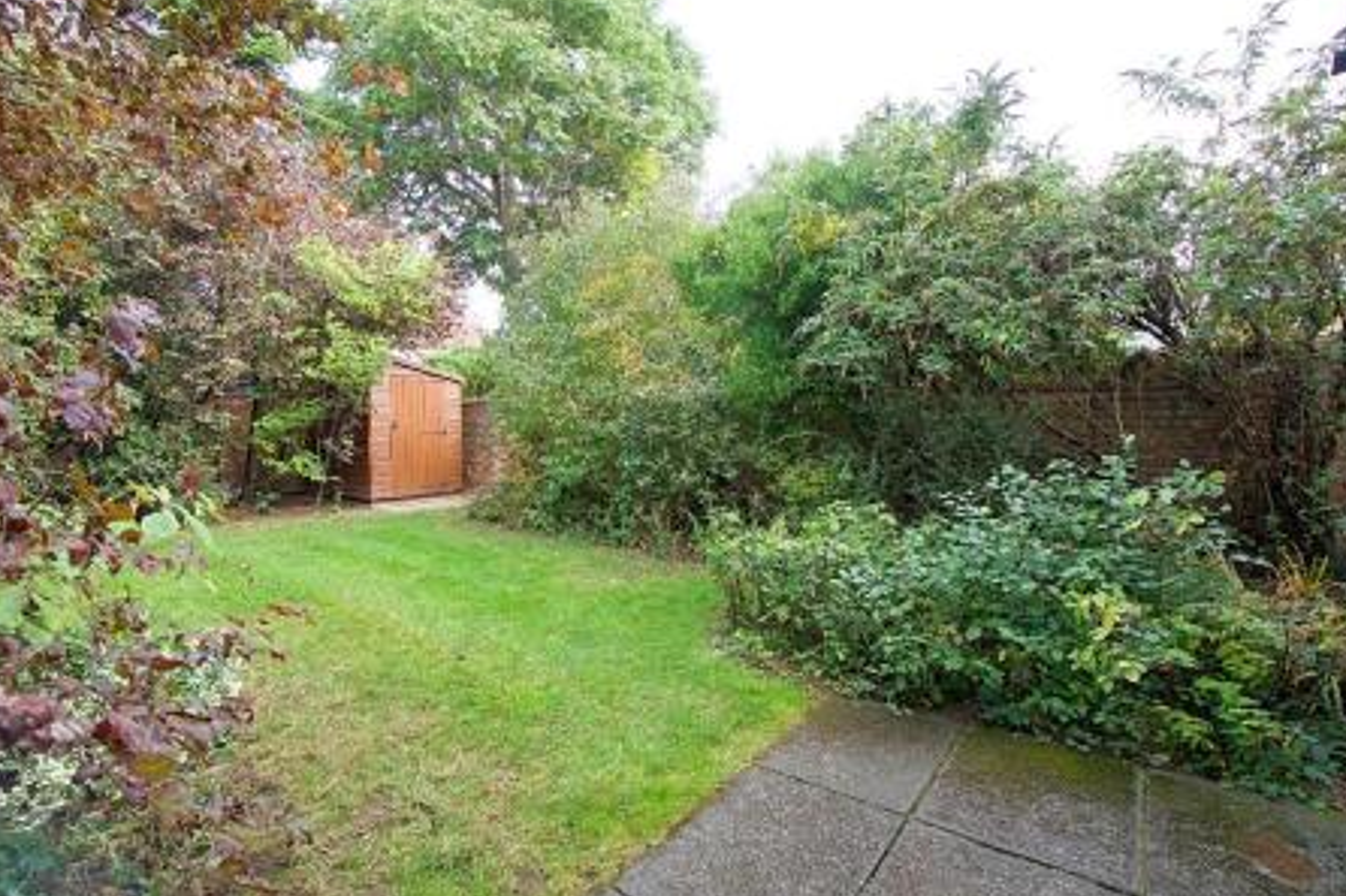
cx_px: 685
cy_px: 430
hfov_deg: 96.7
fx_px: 598
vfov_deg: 73.7
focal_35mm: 16
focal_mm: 10
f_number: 4.5
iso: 100
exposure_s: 1/60
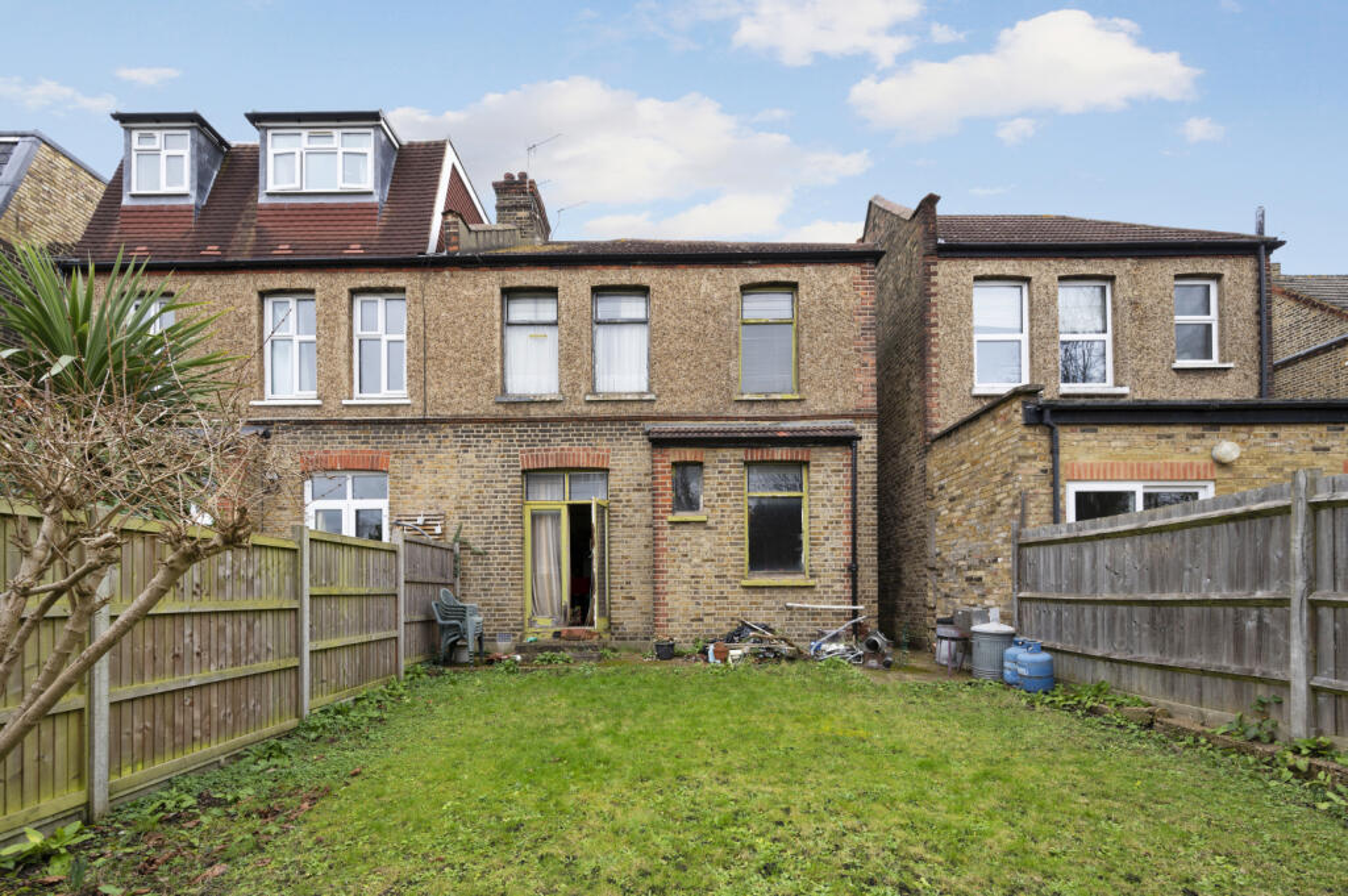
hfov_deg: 104.3
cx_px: 674
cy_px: 448
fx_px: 524
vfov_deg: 81.1
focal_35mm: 14
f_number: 8
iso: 400
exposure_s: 1/60
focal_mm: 14
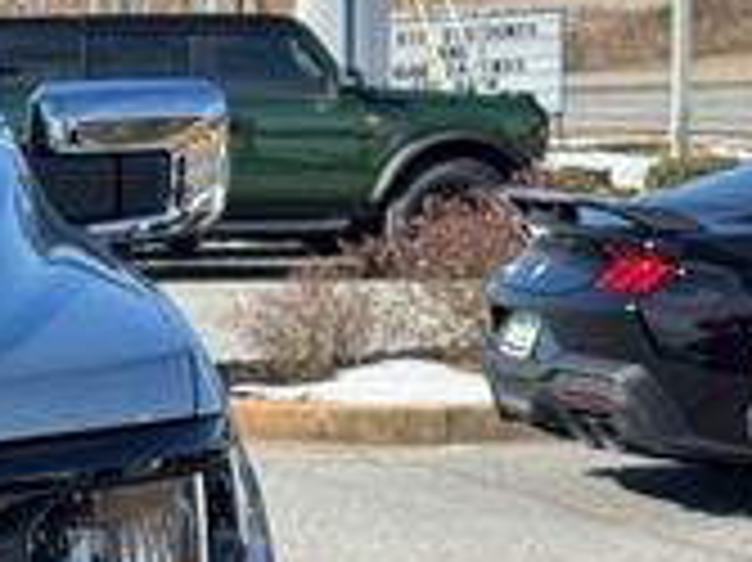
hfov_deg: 10.1
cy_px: 616
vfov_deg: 8.0
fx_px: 3994
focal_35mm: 184
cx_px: -671
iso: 64
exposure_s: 1/2252
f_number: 1.78
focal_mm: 6.76
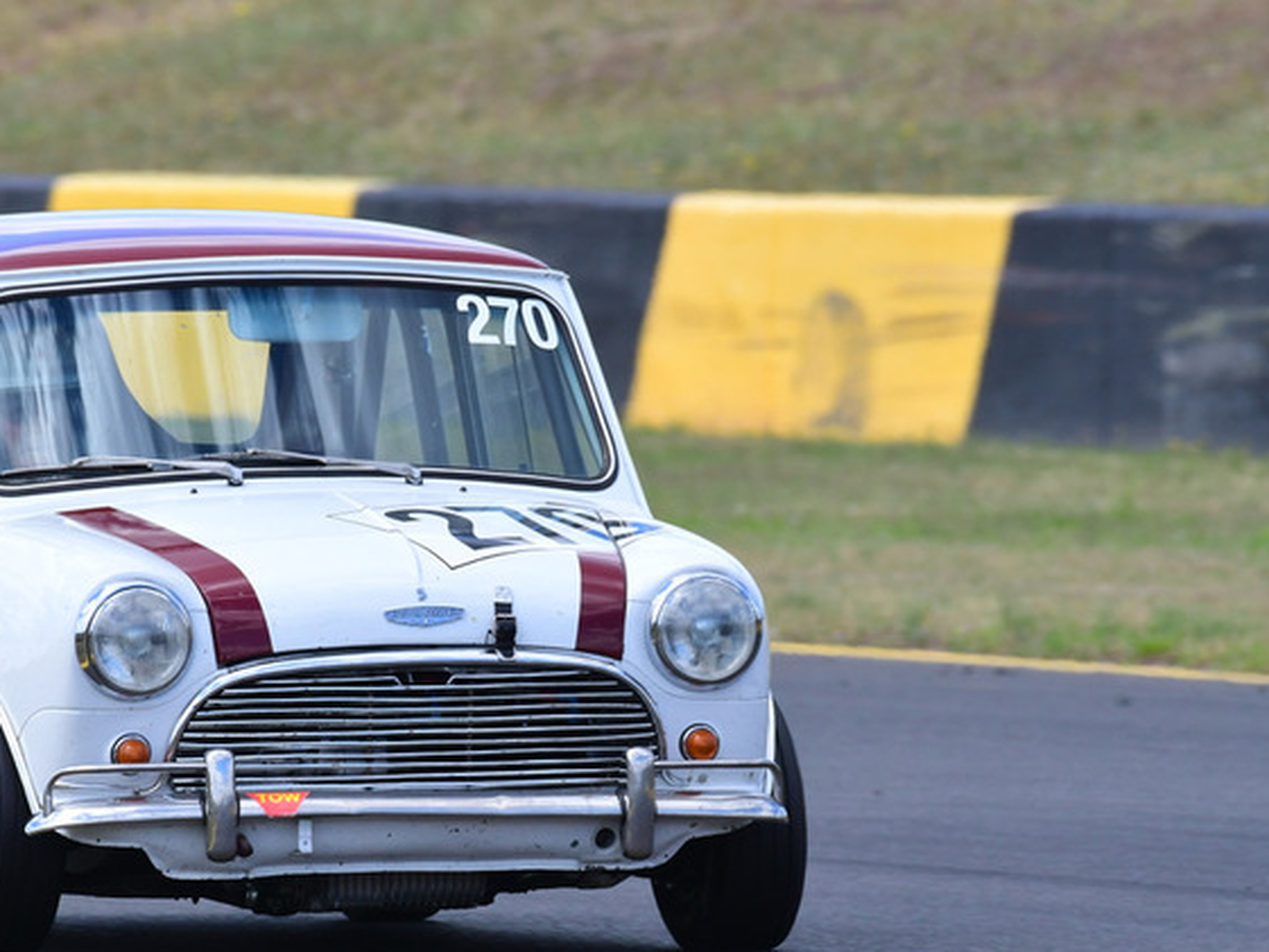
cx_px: 387
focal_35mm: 1028
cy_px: 457
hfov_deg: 1.9
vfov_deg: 1.4
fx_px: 37694
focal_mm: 500
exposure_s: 1/640
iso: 640
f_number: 10
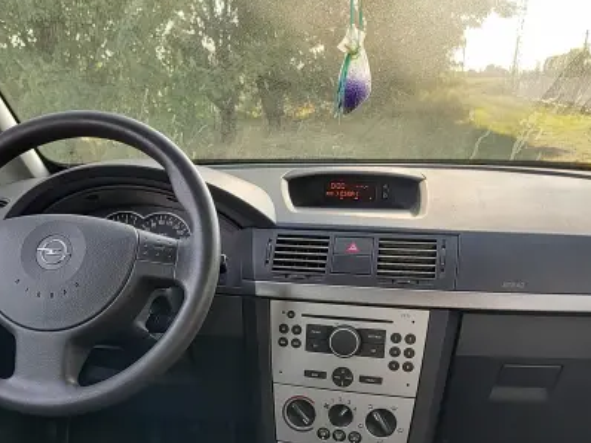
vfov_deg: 37.4
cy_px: 345
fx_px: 631
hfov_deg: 49.8
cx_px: 232
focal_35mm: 37
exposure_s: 1/124
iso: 100
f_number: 1.8
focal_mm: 5.56
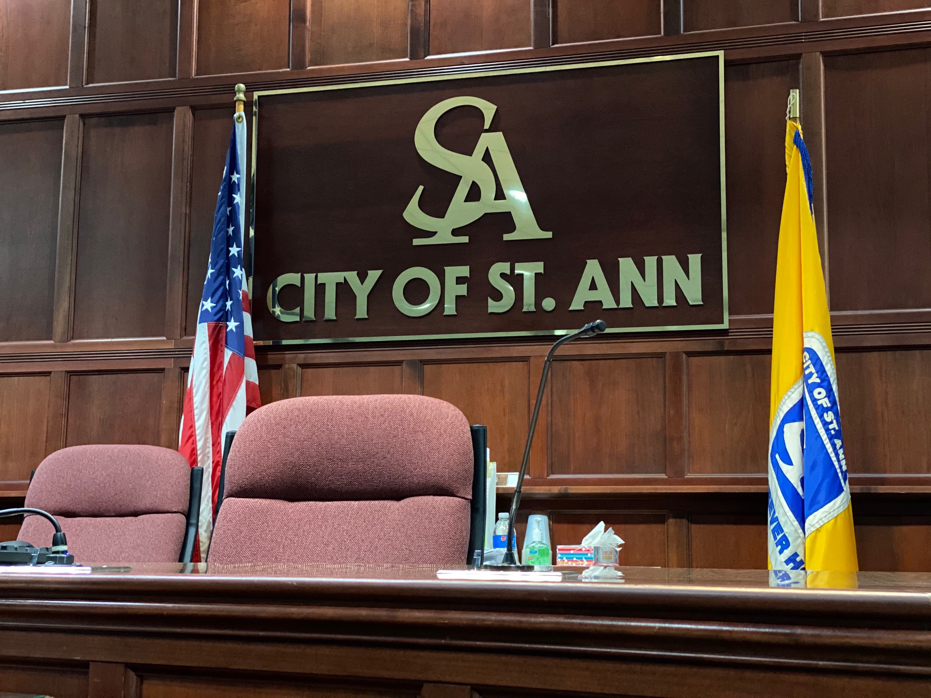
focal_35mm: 52
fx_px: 1399
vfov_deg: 28.0
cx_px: 466
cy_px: 349
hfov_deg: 36.8
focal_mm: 6
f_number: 2
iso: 400
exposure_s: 1/20
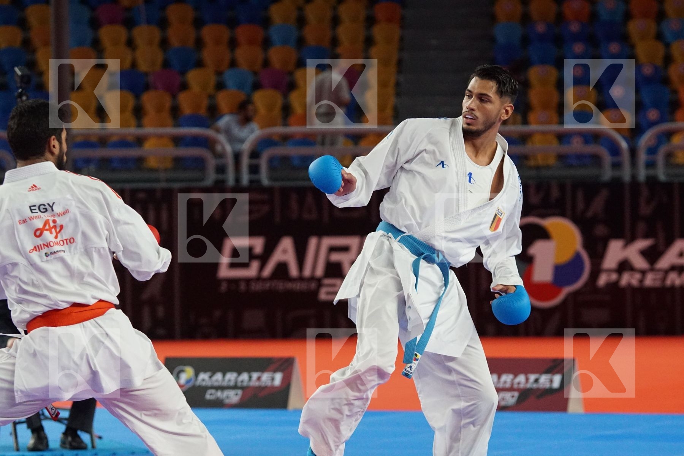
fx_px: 3420
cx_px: 342
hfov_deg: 11.4
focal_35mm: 180
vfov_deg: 7.6
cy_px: 228
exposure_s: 1/2000
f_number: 2.8
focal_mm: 120
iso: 3200
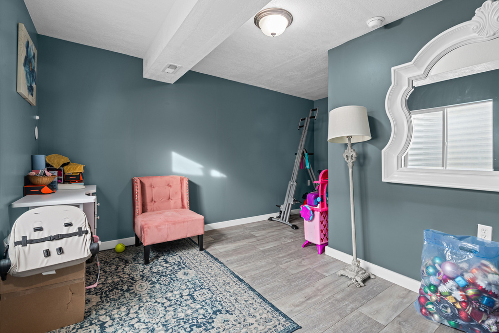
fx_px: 222
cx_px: 250
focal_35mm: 16
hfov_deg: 96.8
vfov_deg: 73.7
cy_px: 166
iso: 250
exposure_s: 1.3
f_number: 10
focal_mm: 16
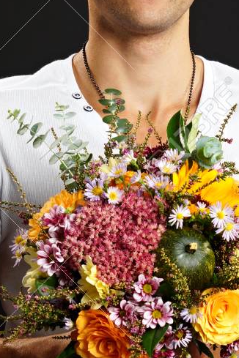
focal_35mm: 179
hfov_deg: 7.7
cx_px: 167
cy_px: 261
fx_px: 1786
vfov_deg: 11.4
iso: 200
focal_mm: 45
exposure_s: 1/160
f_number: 6.3
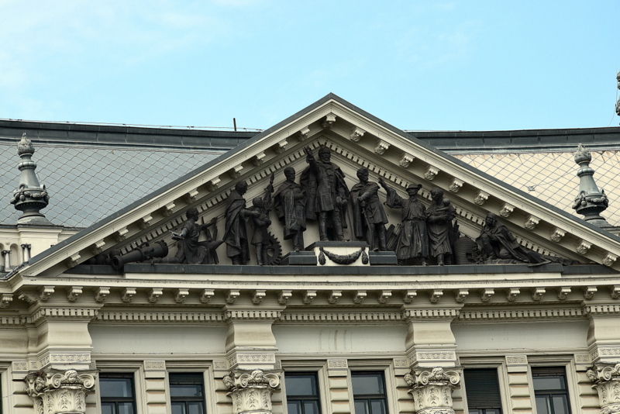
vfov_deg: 8.7
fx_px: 2713
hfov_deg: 13.0
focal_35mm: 158
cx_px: 310
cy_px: 207
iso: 400
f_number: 11
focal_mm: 105
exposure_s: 1/500
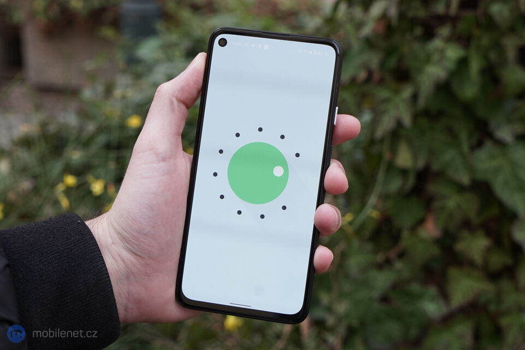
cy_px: 175
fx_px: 671
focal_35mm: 46
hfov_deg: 42.8
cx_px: 262
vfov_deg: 29.2
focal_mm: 46
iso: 1000
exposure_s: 1/200
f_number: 6.3
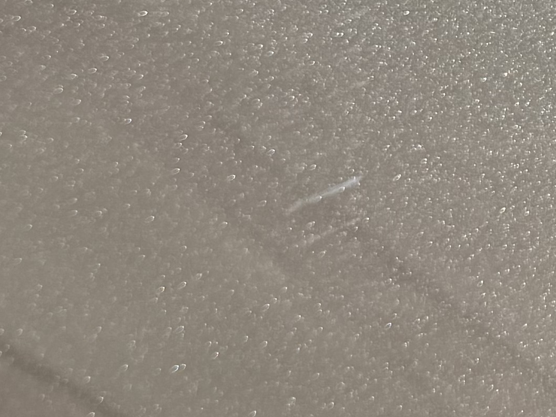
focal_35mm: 130
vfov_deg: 11.0
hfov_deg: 13.5
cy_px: -216
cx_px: 1032
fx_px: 2088
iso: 80
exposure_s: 1/8130
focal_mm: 6.76
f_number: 1.78
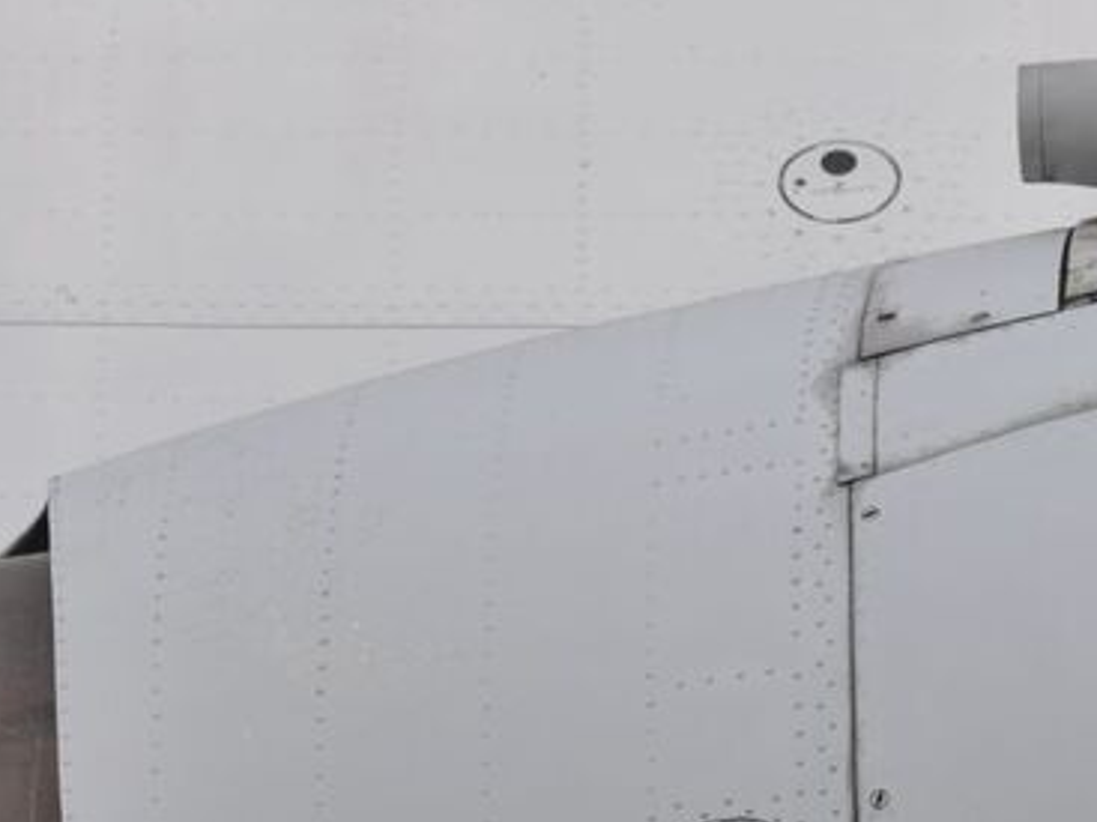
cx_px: 1243
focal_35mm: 729
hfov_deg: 2.7
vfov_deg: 2.0
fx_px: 23085
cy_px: 1100
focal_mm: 145
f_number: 8
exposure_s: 1/500
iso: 200
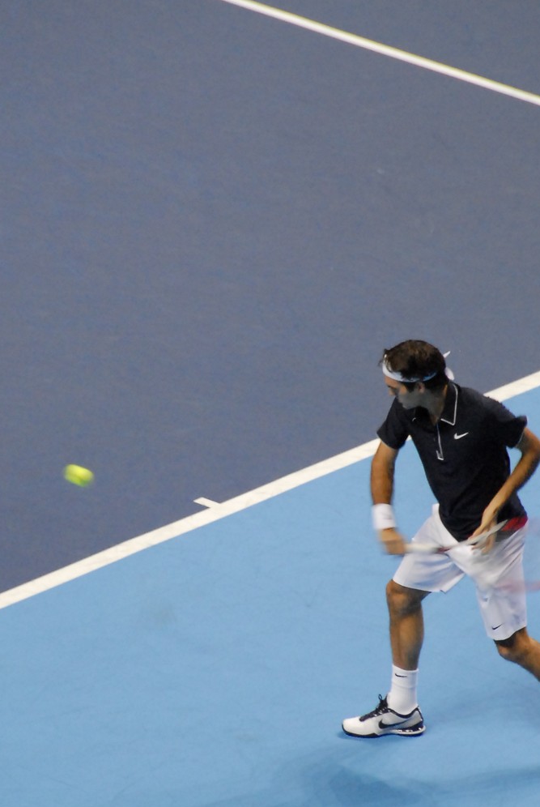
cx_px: 298
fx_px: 13076
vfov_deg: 3.5
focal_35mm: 583
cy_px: 486
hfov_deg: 2.4
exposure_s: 1/160
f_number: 5.6
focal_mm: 200
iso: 1000
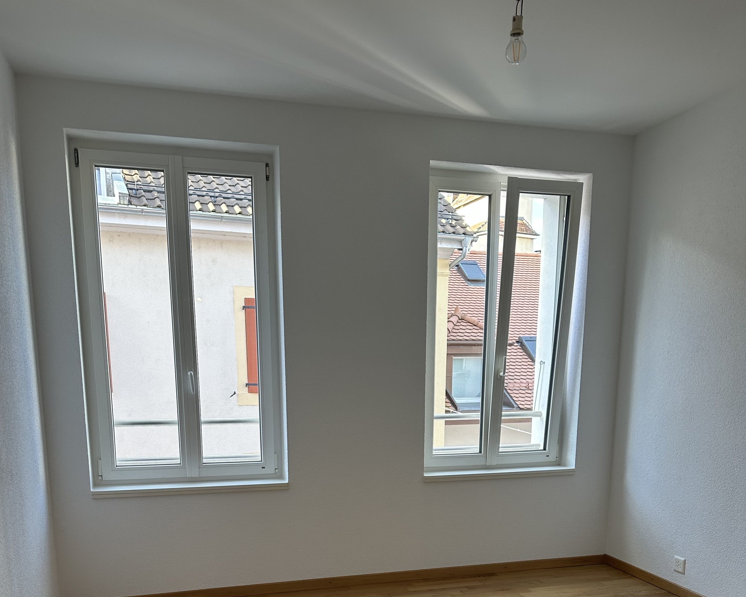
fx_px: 706
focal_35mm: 32
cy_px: 497
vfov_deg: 43.2
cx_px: 367
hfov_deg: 55.7
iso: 125
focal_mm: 6.86
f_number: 1.78
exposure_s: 1/157
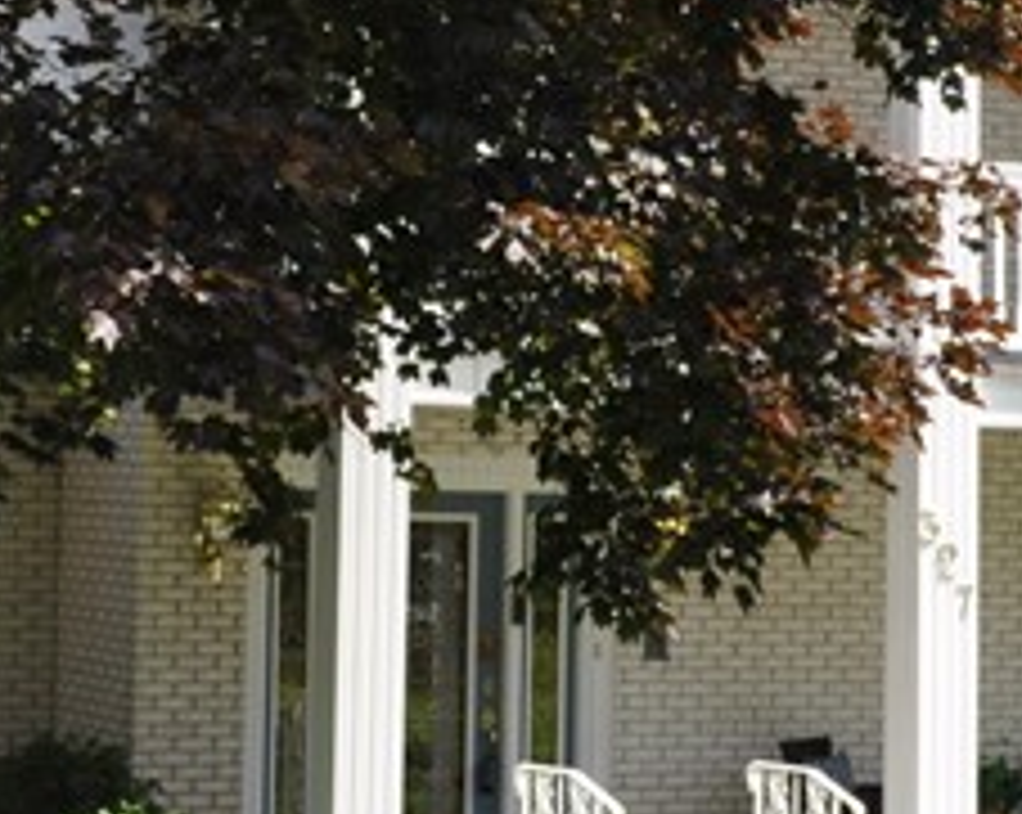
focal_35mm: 135
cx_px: 491
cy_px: 148
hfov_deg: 14.3
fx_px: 4078
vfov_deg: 11.4
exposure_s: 1/200
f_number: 9
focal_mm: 20
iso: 200
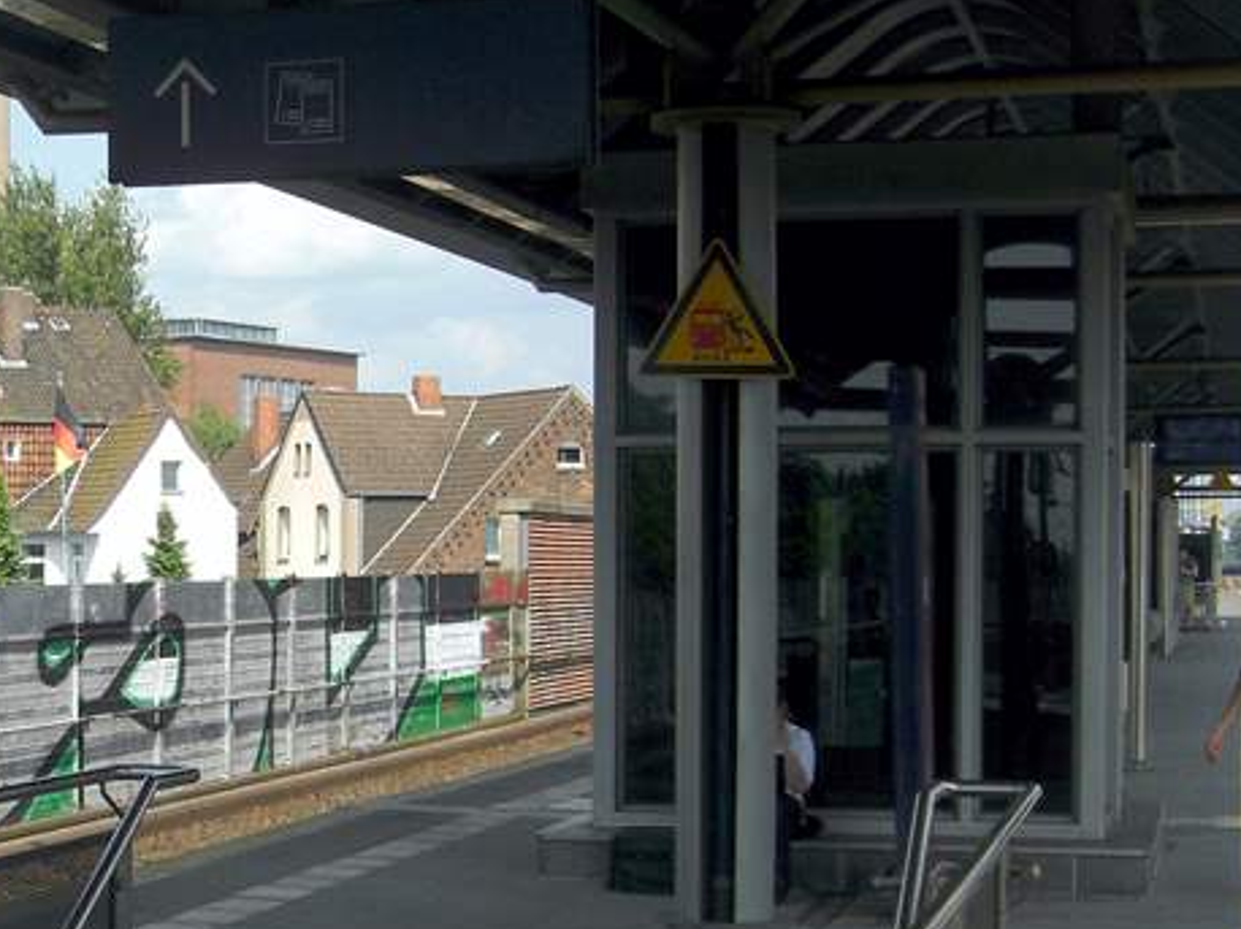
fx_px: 3046
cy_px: 620
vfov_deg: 17.3
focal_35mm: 85
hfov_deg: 22.5
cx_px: 138
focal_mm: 7.9
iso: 80
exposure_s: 1/640
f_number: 4
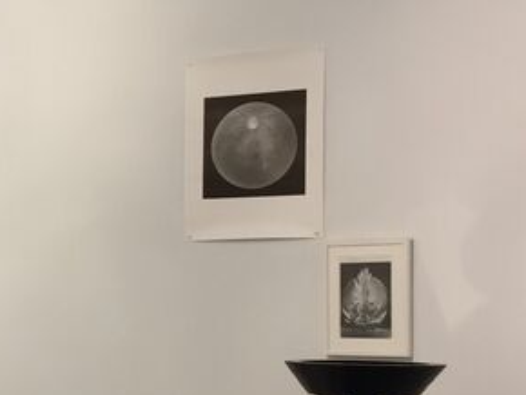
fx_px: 1521
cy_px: 315
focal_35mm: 100
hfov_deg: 17.5
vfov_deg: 14.7
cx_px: -274
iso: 40
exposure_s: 1/40
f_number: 2.2
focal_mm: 4.15
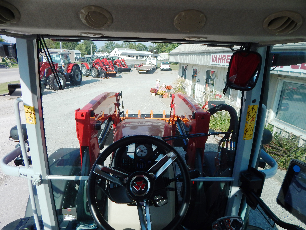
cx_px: 153
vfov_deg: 61.1
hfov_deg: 76.4
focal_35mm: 22
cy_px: 115
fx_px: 194
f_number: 3
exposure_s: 1/1000
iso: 125
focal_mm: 4
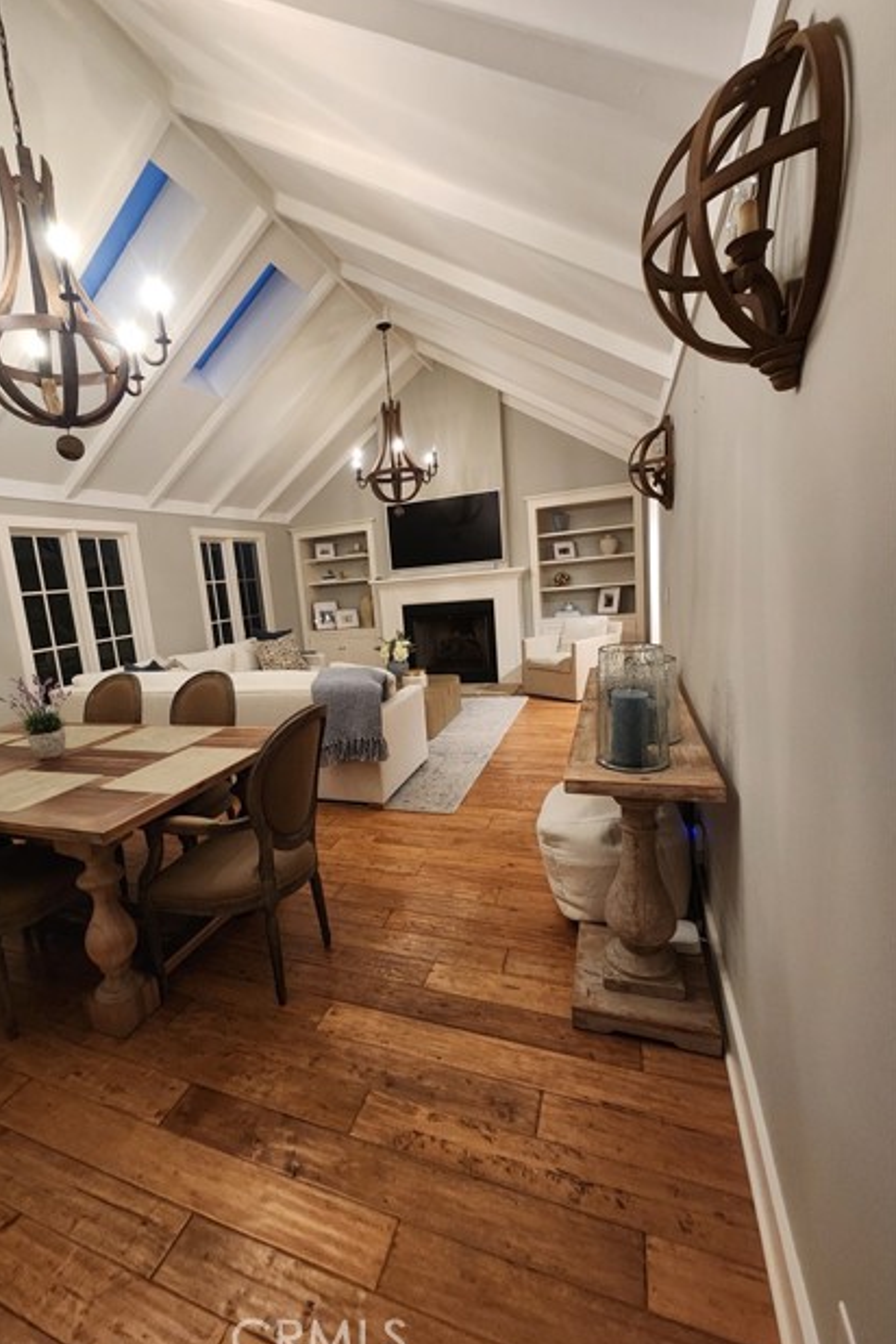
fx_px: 523
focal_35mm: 14
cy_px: 674
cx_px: 378
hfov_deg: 80.6
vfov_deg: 104.3
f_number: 2.2
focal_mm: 2.2
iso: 500
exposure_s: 1/30
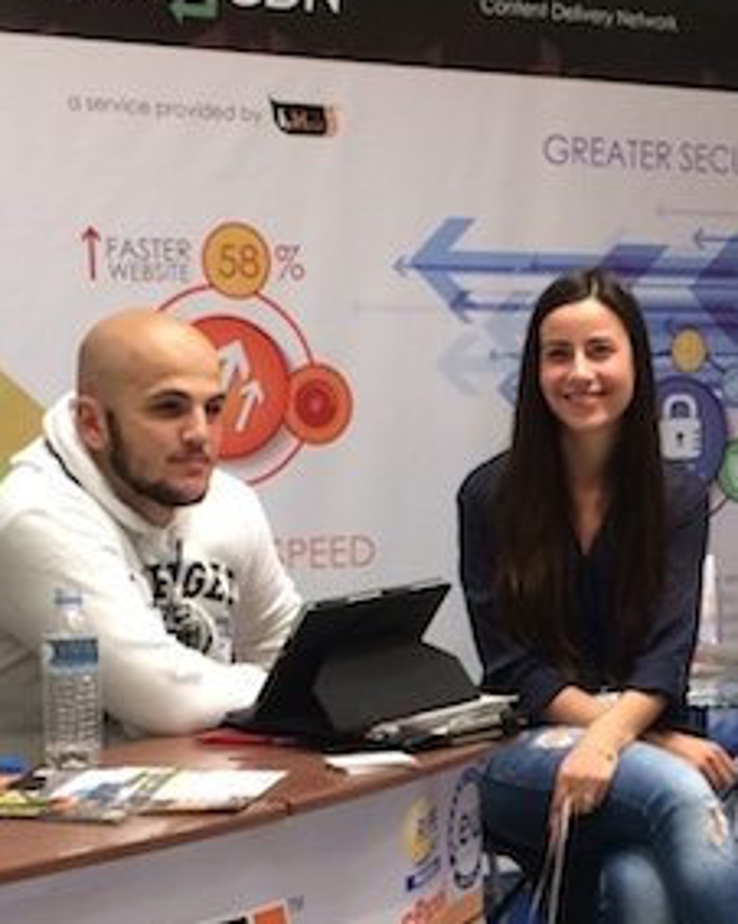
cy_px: 725
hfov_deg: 18.9
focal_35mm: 80
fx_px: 2187
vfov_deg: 23.5
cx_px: 620
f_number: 2.2
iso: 50
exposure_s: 1/30
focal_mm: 4.15
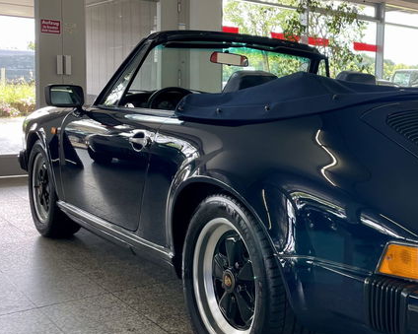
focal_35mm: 46
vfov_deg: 32.7
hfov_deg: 38.2
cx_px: 357
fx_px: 569
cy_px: 150
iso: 40
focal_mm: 4.2
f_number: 1.6
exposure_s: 1/121
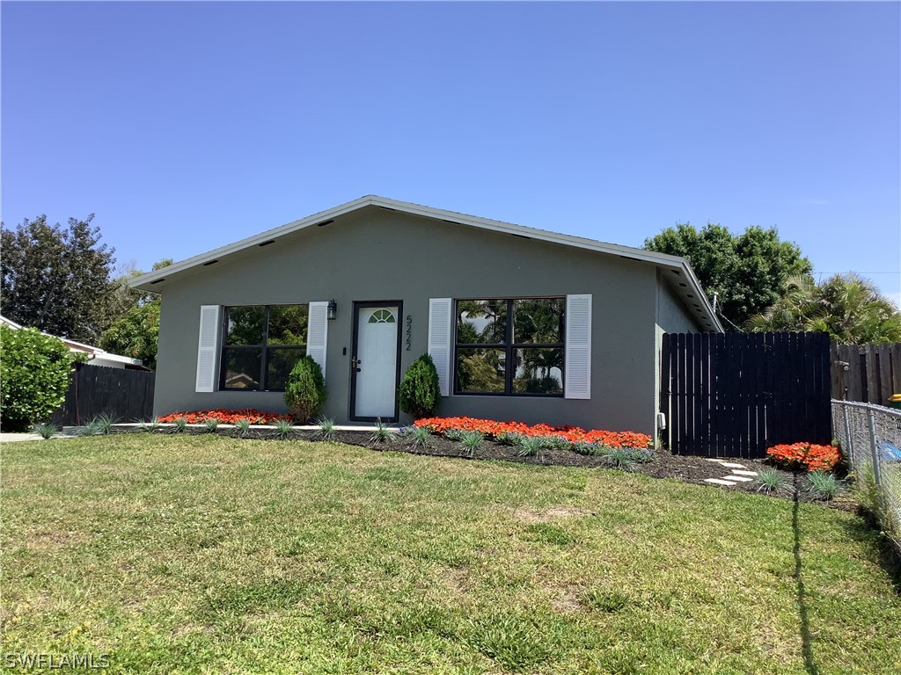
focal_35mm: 31
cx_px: 450
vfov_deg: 45.4
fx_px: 807
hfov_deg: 58.4
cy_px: 338
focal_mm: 3.3
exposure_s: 1/994
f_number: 2.4
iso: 25
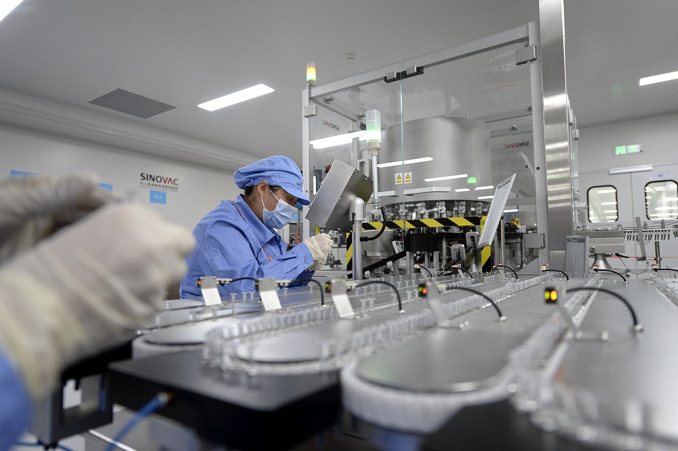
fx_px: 414
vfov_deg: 57.2
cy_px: 226
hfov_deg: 78.6
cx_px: 339
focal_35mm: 22
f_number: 2.8
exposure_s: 1/400
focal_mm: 22
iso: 2500
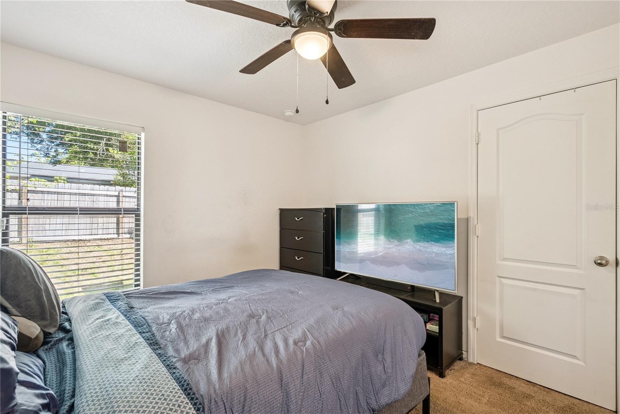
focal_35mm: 16
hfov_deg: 96.7
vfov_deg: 73.8
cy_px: 207
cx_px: 310
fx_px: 276
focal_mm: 16
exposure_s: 1/50
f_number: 8
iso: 2000
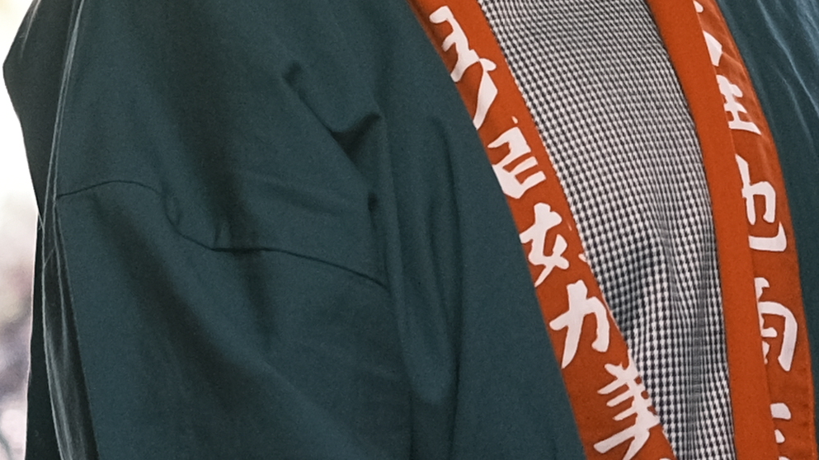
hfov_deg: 3.9
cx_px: 771
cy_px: -106
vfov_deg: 2.2
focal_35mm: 553
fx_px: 12006
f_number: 1.4
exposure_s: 1/500
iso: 800
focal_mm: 56
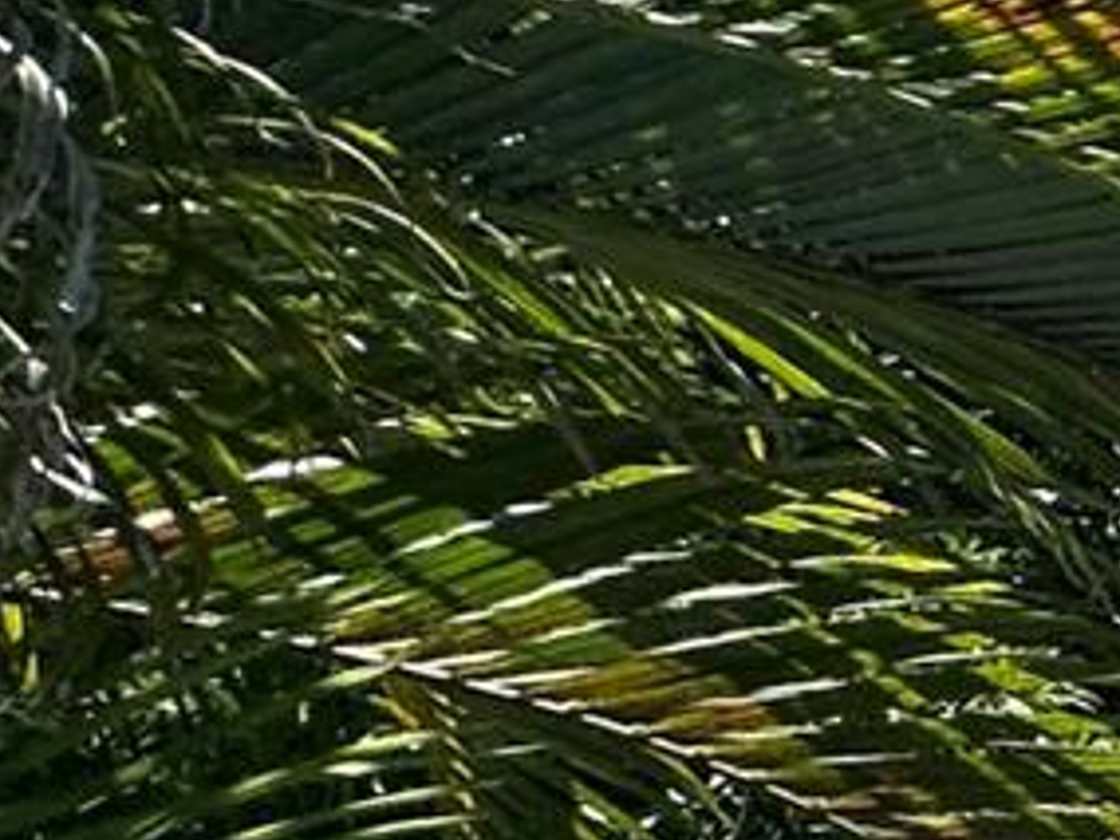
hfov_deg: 10.9
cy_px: 1006
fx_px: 3268
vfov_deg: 14.2
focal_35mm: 101
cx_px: 3490
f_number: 2.2
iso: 40
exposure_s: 1/1024
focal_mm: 2.22
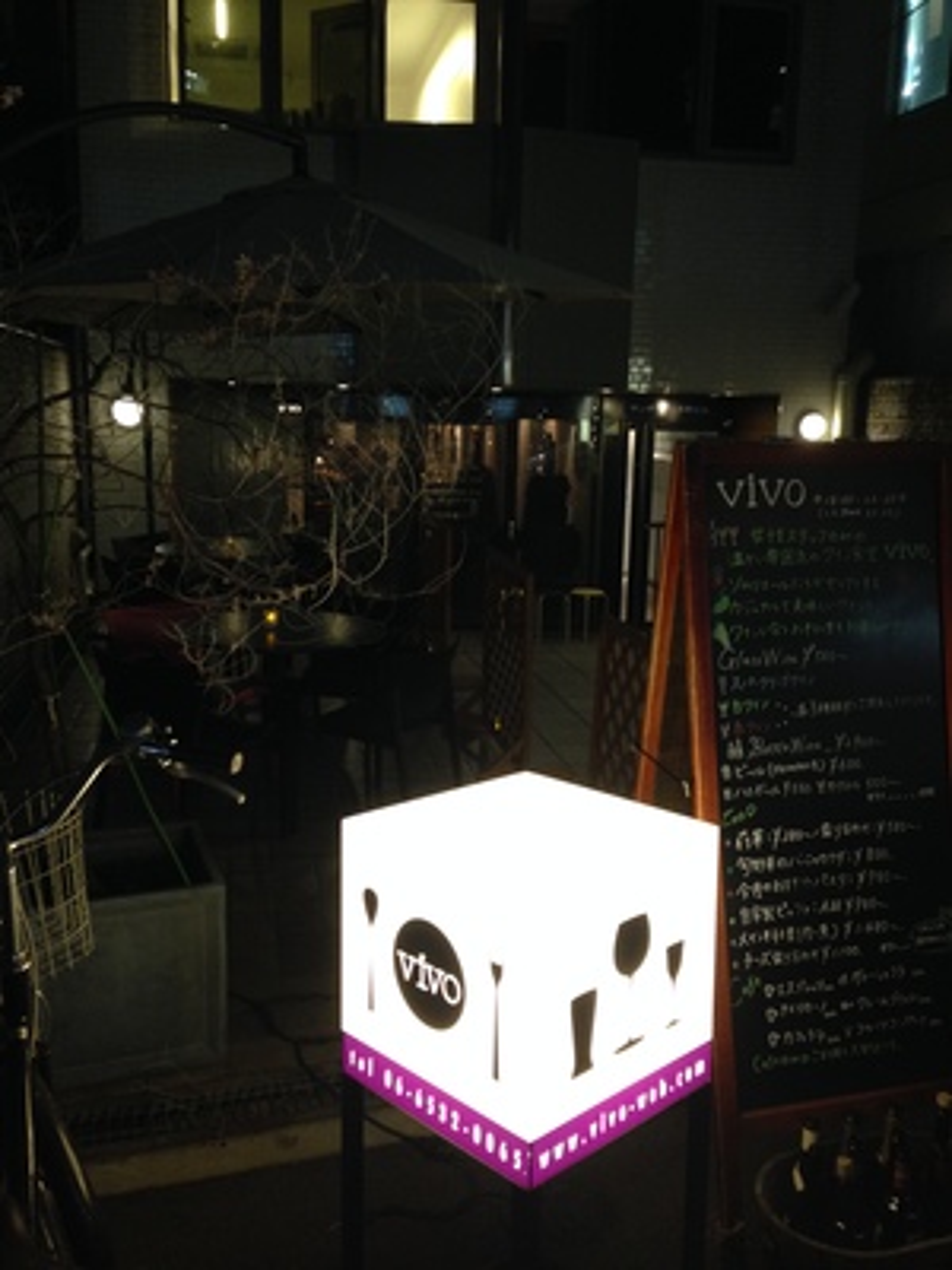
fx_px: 1210
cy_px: 635
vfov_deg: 55.4
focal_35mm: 33
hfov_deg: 42.9
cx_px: 476
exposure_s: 1/20
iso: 200
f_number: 2.4
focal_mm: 4.12
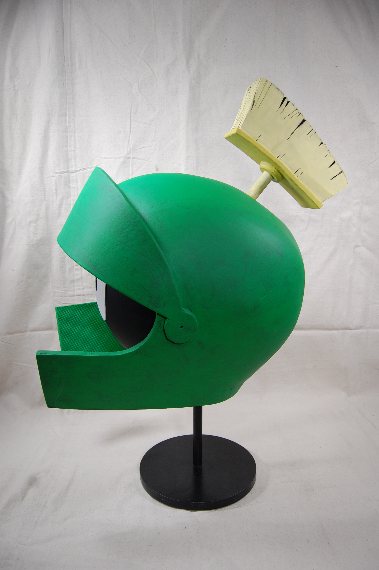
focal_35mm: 27
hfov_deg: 47.8
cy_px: 285
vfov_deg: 67.4
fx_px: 427
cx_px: 190
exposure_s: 1/60
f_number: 4
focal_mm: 18
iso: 400
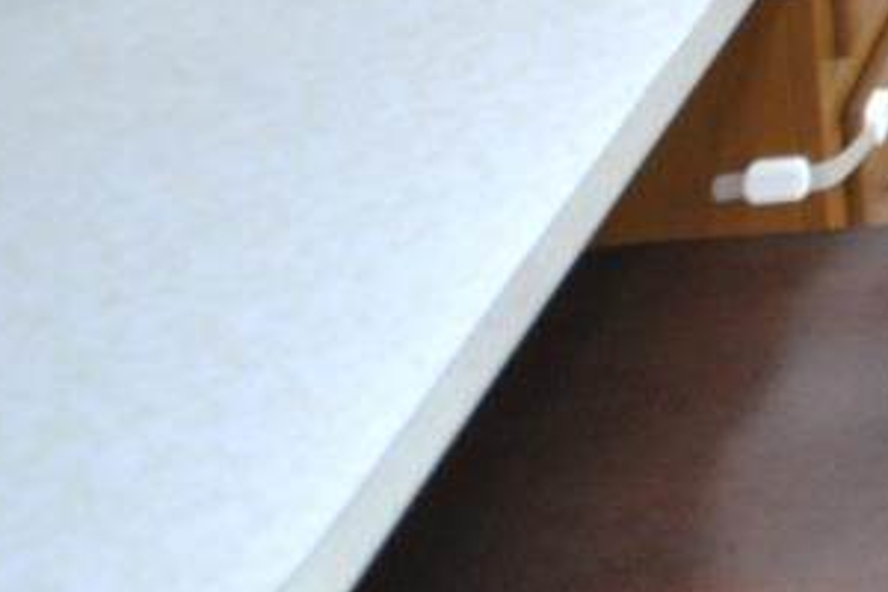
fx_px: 1850
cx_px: 1847
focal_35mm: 75
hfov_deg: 17.6
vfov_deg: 14.5
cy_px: -660
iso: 400
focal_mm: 10
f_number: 4
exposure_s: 1/20
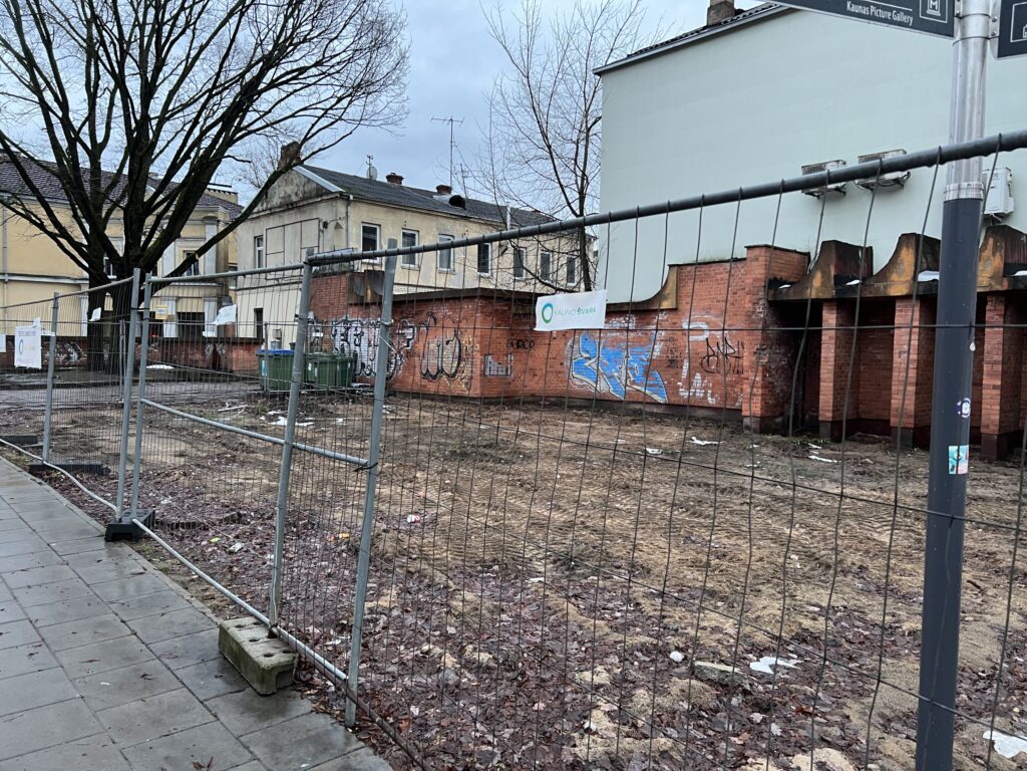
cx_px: 514
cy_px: 386
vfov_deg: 53.1
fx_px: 771
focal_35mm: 26
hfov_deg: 67.3
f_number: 1.5
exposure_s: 1/50
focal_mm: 5.7
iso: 125
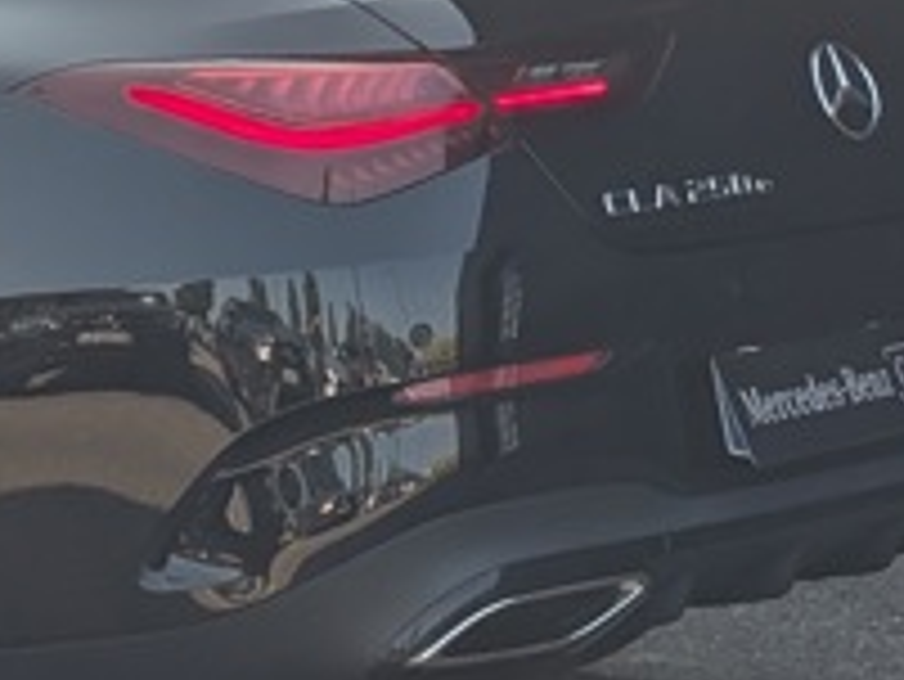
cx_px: -472
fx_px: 5095
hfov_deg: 9.8
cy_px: -77
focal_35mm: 195
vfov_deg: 7.6
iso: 19
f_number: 1.68
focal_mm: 6.9
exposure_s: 1/328
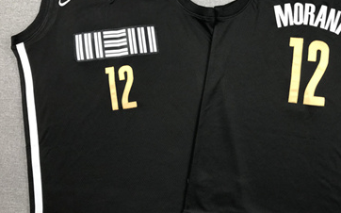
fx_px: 381
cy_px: 88
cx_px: 223
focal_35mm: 41
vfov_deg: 31.2
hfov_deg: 47.6
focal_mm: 3.99
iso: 32
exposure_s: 1/50
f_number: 1.8
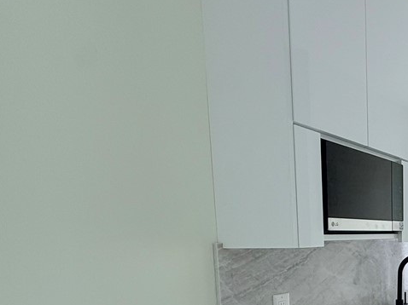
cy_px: 277
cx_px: 356
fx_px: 353
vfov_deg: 42.7
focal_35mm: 30
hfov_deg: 53.6
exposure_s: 1/99
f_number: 2.2
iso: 160
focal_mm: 2.22
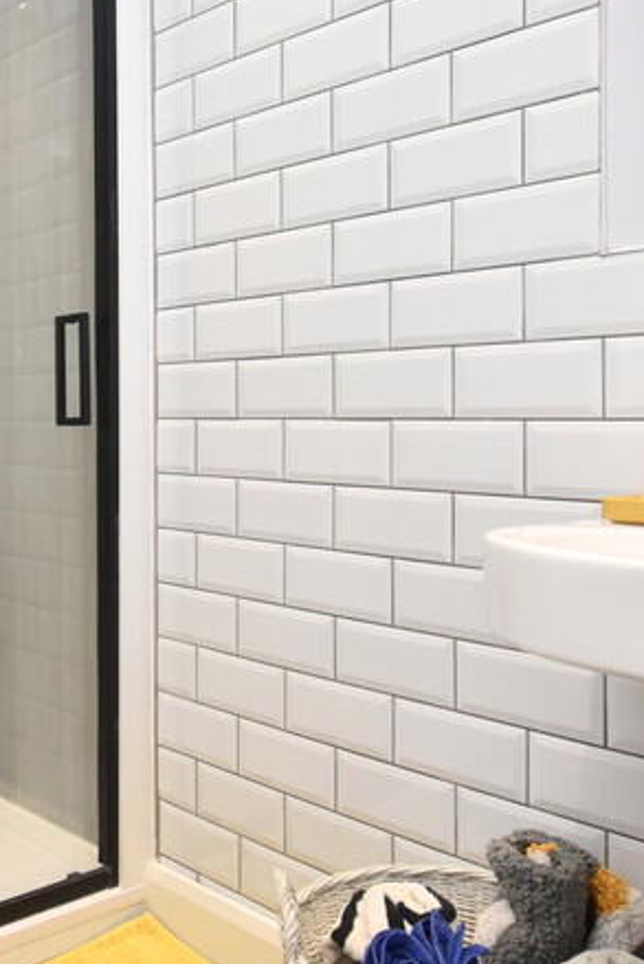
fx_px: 938
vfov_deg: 54.4
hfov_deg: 34.1
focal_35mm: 35
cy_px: 442
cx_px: -18
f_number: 5
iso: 800
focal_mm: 10
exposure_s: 1/200
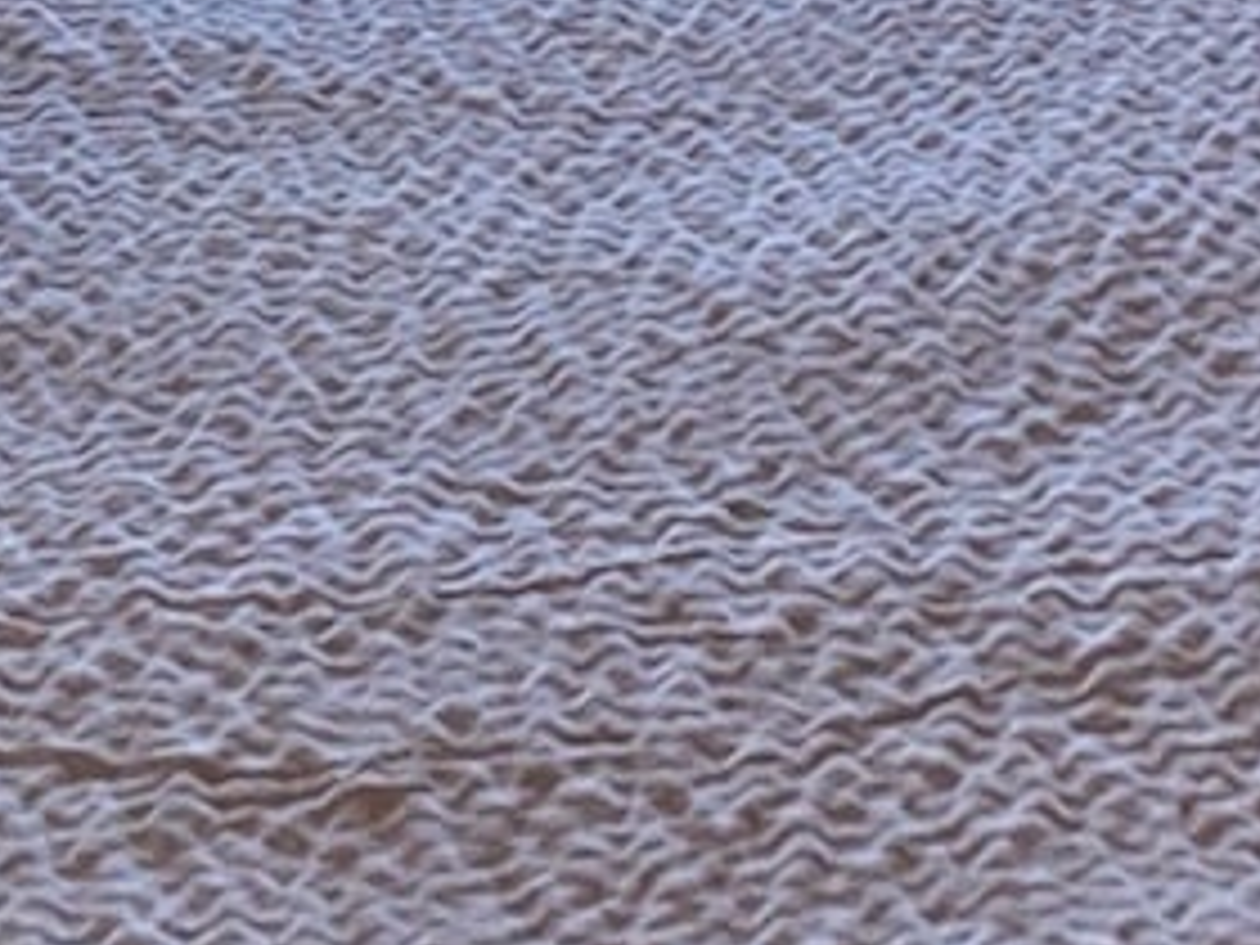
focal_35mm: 205
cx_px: 1125
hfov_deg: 9.6
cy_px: -1350
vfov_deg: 6.8
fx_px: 7462
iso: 20
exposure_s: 1/142
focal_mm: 3.99
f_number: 1.8
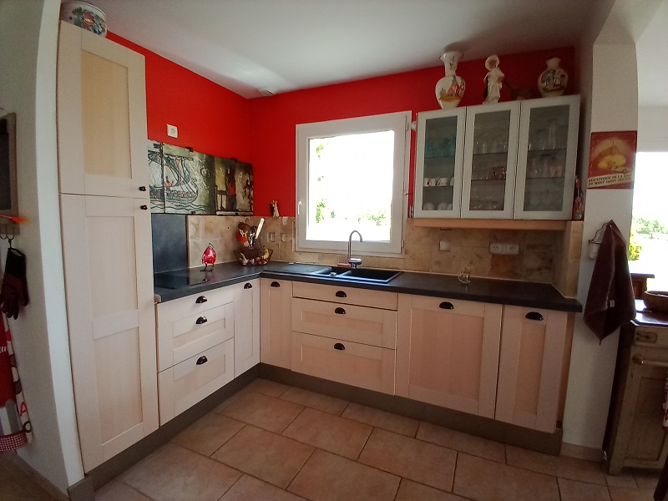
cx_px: 334
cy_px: 250
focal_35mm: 13
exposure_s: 1/50
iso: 135
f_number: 2.2
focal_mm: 1.4
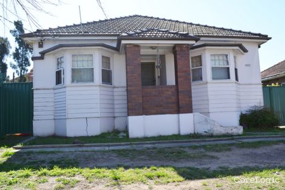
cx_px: 142
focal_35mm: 27
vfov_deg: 47.9
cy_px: 95
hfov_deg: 67.4
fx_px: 214
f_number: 7.1
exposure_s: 1/200
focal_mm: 18
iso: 100
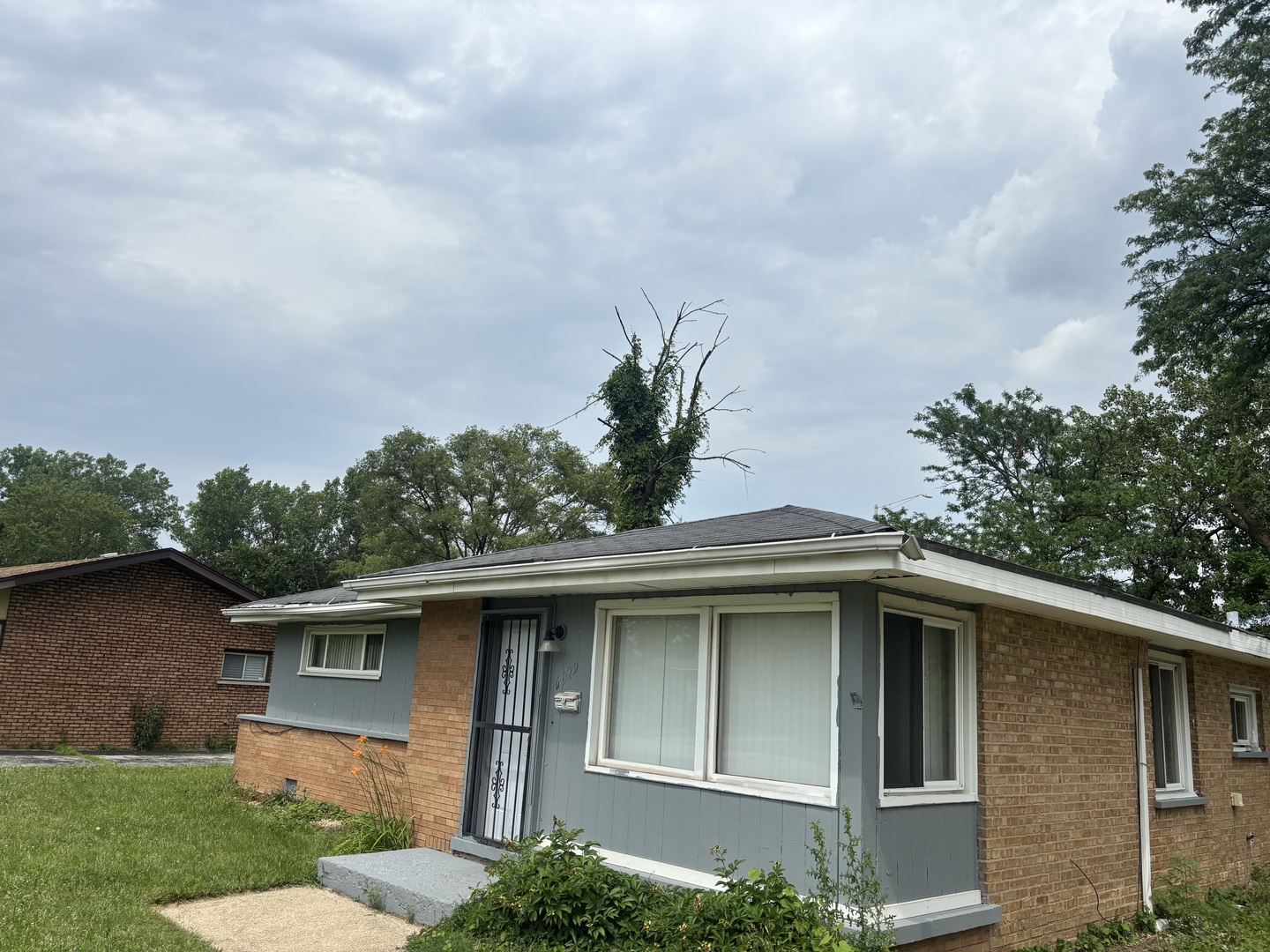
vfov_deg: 53.1
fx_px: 954
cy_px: 476
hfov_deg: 67.3
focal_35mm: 26
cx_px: 635
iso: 50
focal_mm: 5.96
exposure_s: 1/5952
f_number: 1.6
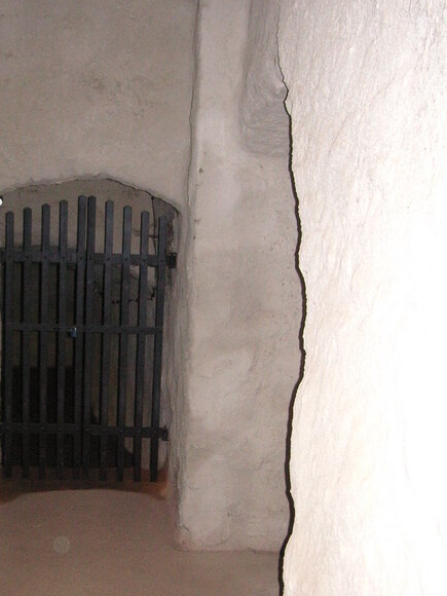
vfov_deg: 37.4
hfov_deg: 28.4
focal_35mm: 51
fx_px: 878
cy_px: 333
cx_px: 145
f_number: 2.8
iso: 160
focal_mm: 6.1
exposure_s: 1/45
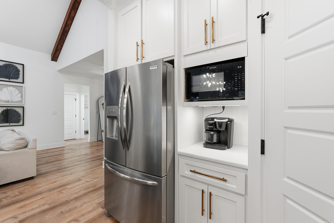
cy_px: 112
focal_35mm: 16
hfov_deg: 96.7
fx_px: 149
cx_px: 167
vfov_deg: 73.8
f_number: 9
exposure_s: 1/80
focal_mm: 16
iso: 250
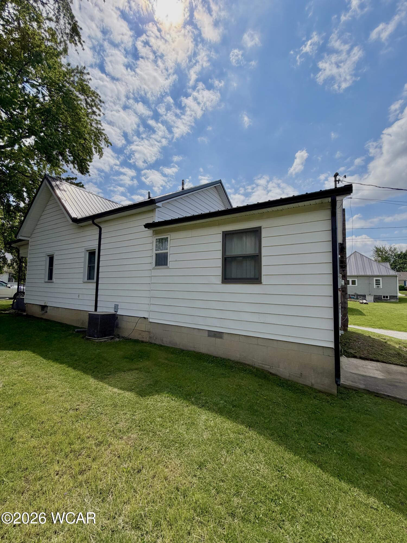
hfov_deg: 85.7
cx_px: 204
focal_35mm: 14
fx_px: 219
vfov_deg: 102.1
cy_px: 272
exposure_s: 1/1961
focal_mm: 2.22
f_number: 2.2
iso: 25
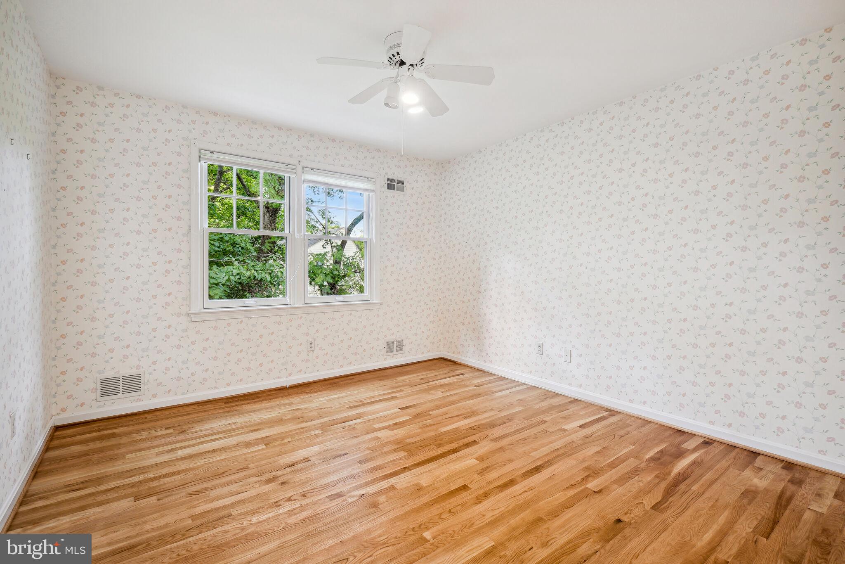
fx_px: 376
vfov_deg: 73.8
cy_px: 282
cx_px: 422
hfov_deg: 96.7
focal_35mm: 16
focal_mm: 16
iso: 400
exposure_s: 1/10
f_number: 8
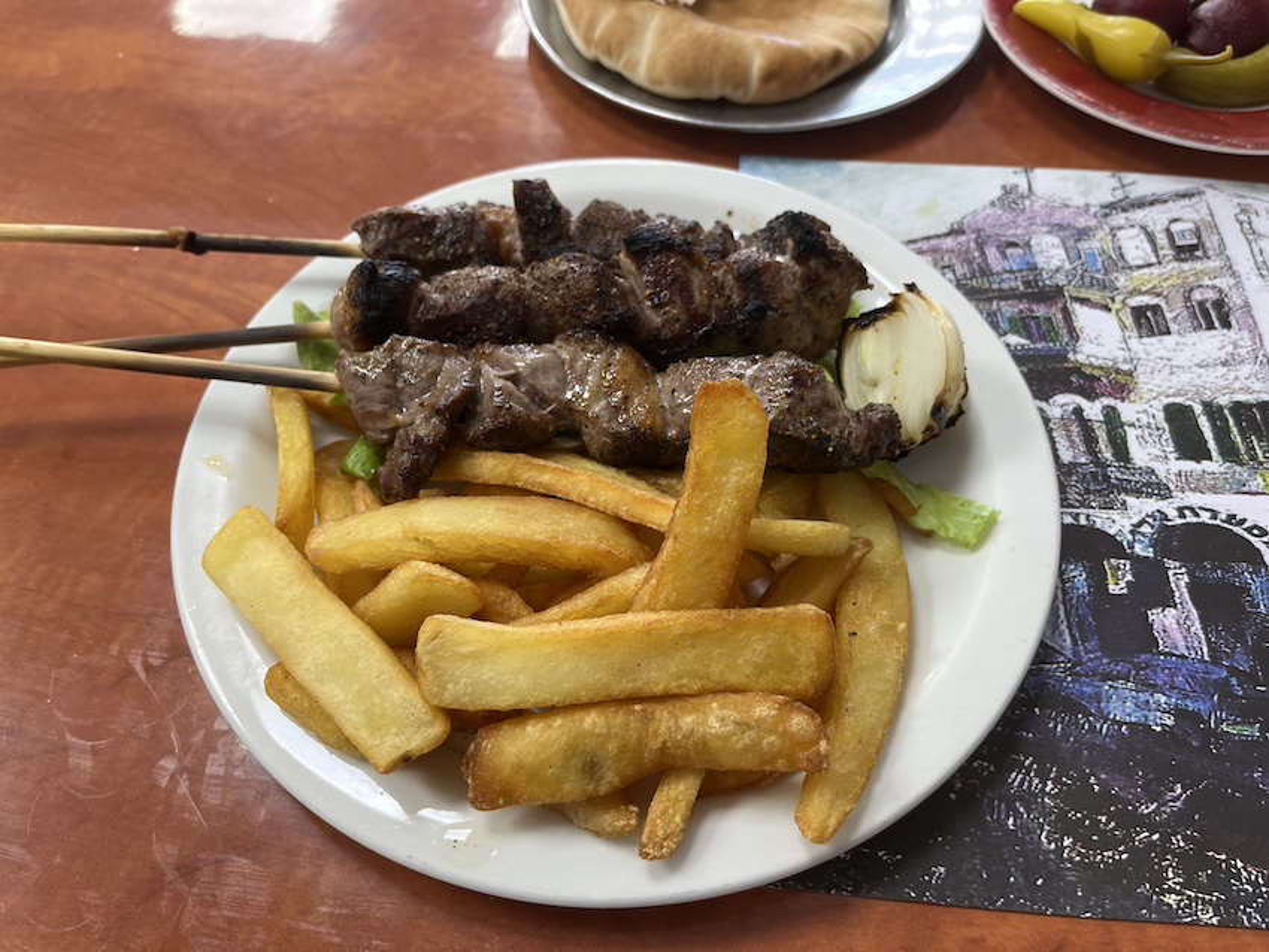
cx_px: 634
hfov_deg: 67.3
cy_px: 476
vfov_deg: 53.1
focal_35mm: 26
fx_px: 953
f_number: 1.6
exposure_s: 1/50
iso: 125
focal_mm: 5.1
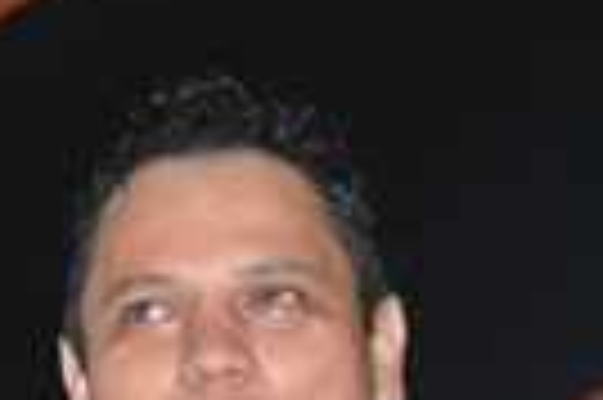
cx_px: -225
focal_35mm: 372
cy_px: 854
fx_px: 6223
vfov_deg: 3.6
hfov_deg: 5.5
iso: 3200
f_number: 5.6
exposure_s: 1/60
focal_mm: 52
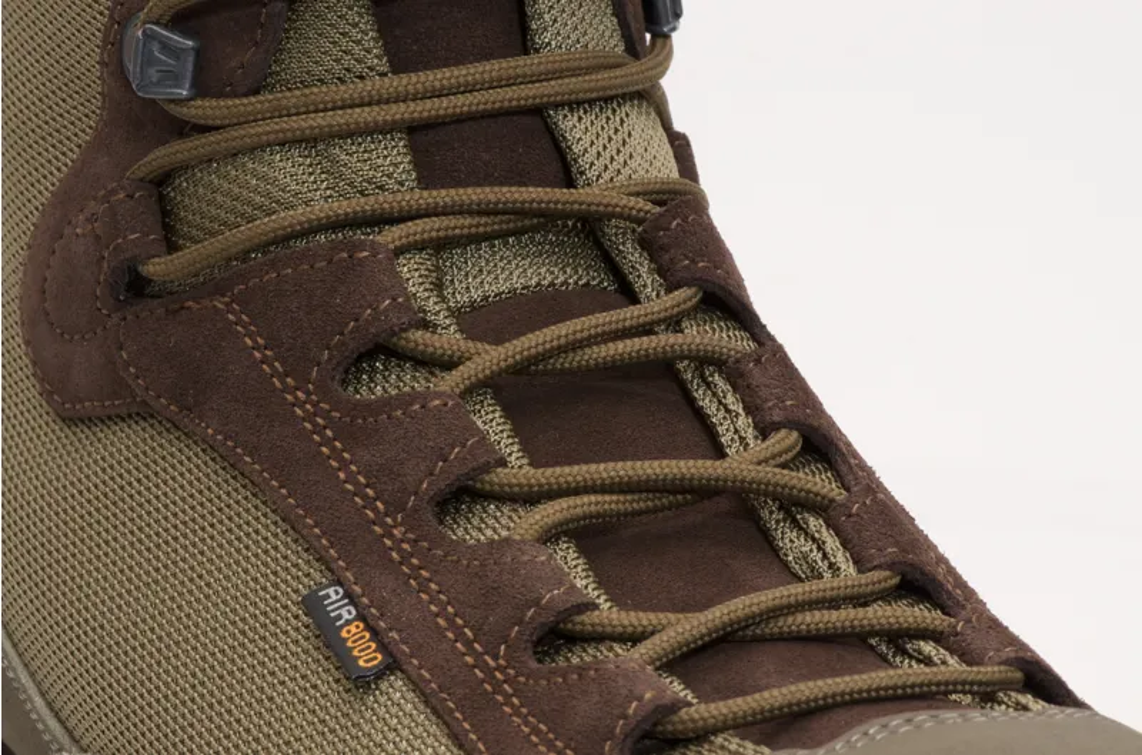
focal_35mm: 158
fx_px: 4983
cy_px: 378
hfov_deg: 13.1
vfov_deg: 8.7
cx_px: 571
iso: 100
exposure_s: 1/60
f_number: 22
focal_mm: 105
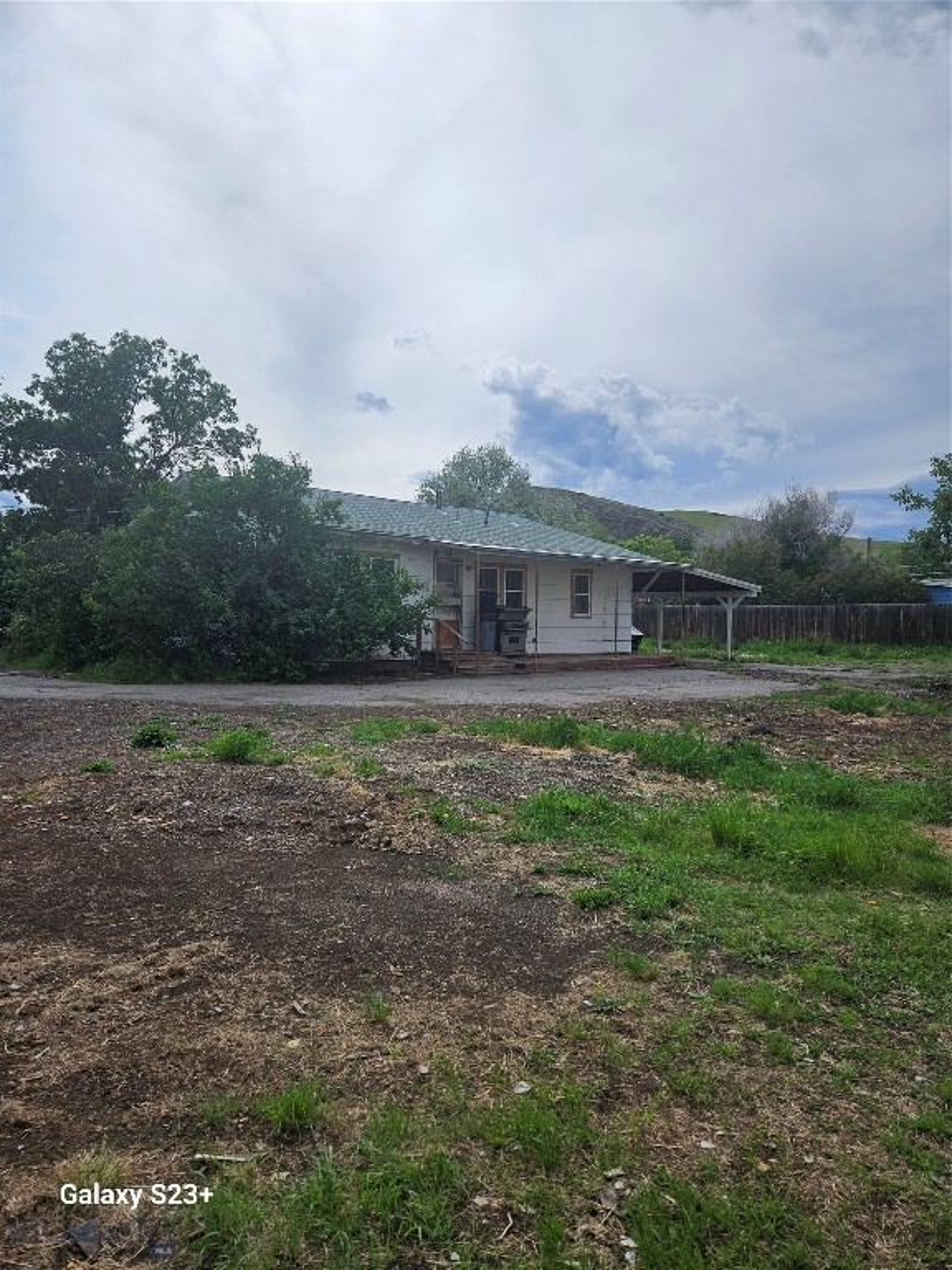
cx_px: 476
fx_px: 843
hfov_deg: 58.9
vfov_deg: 73.9
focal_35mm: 23
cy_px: 635
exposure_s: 1/3455
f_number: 1.8
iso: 25
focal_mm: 5.4
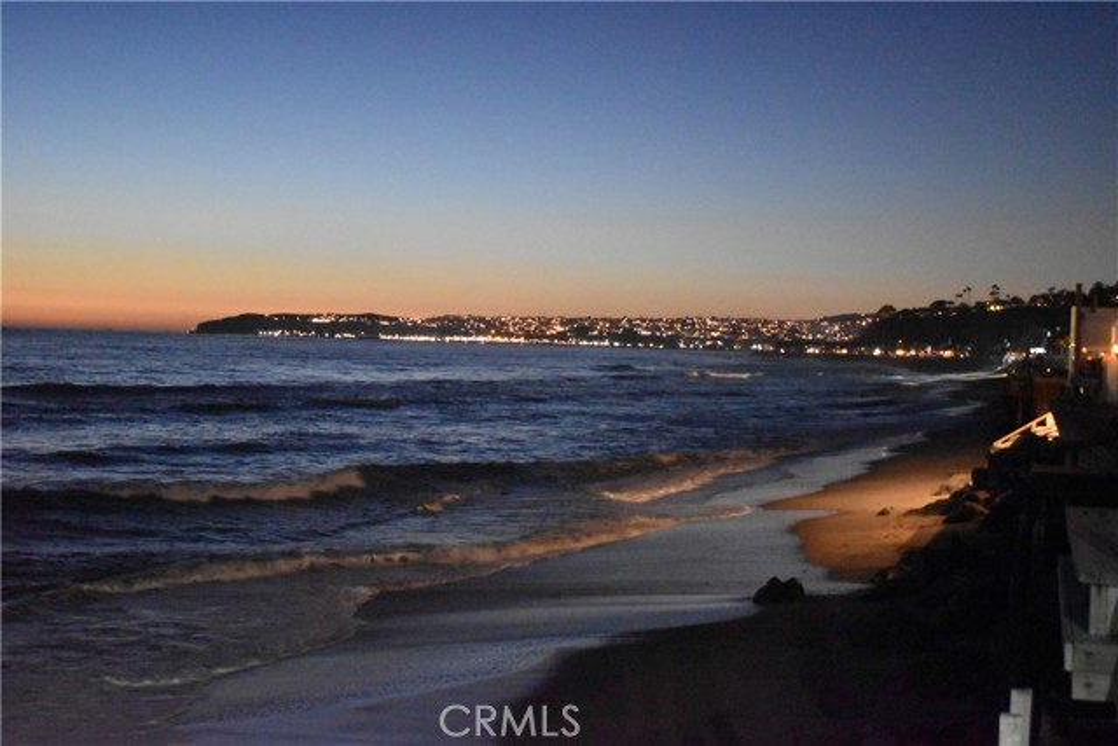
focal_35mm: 54
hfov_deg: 36.9
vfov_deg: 25.1
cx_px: 559
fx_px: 1677
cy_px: 373
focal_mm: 36
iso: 12800
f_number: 4.8
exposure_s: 1/10
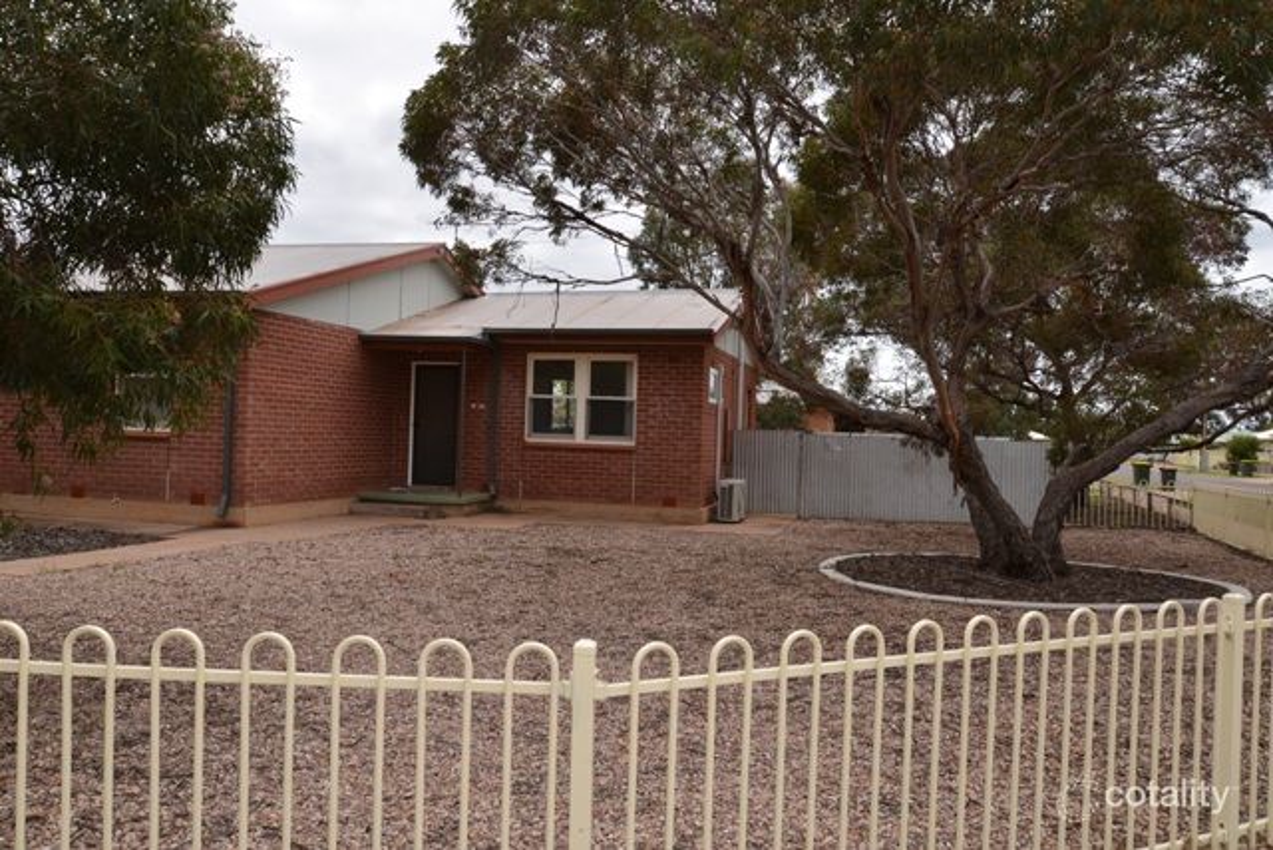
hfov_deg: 63.6
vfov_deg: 45.0
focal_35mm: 29
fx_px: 1026
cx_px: 636
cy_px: 425
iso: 100
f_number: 9
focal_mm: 29
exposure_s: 1/200
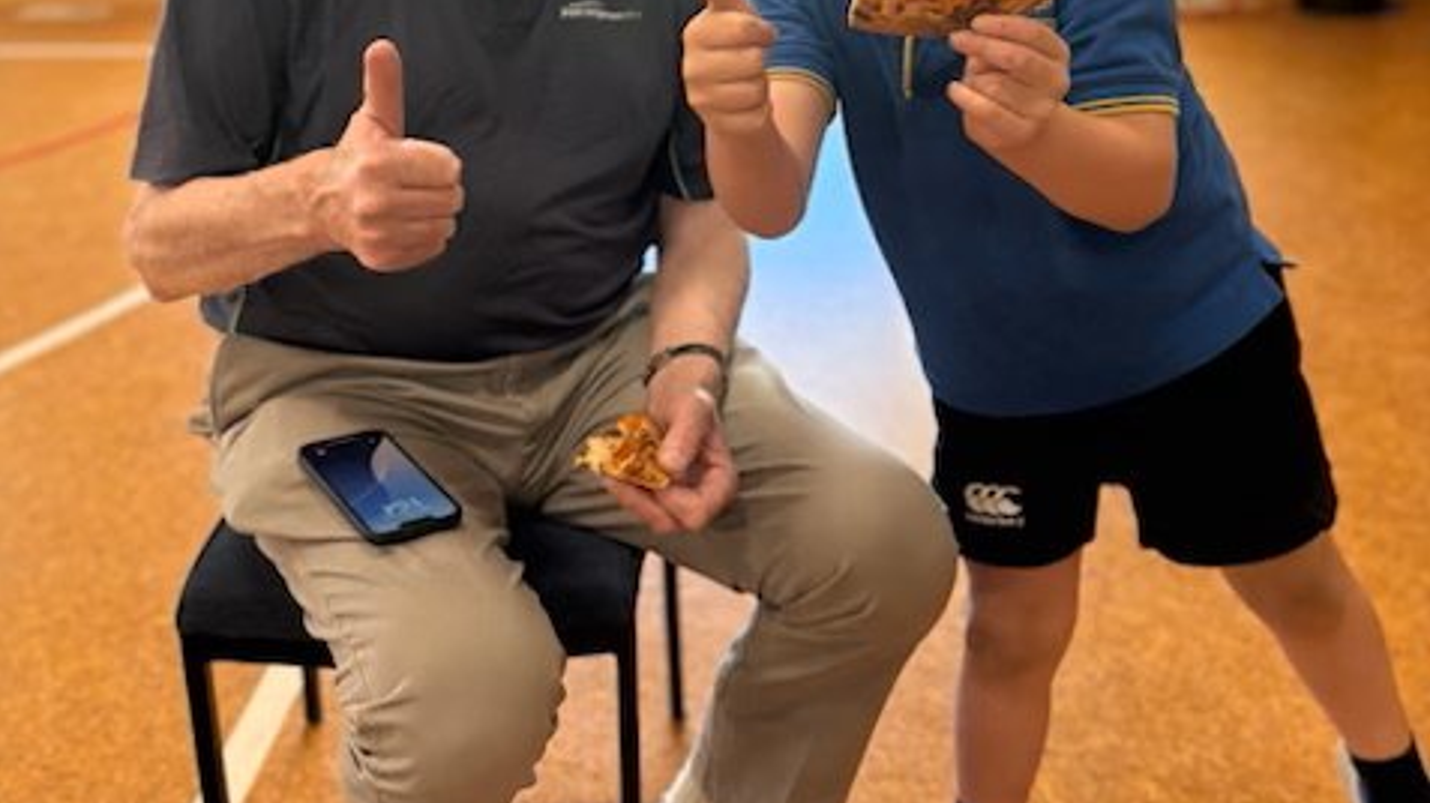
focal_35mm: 38
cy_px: 111
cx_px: 714
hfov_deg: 52.8
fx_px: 1440
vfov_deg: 30.1
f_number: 1.6
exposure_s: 1/88
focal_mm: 5.96
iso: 125
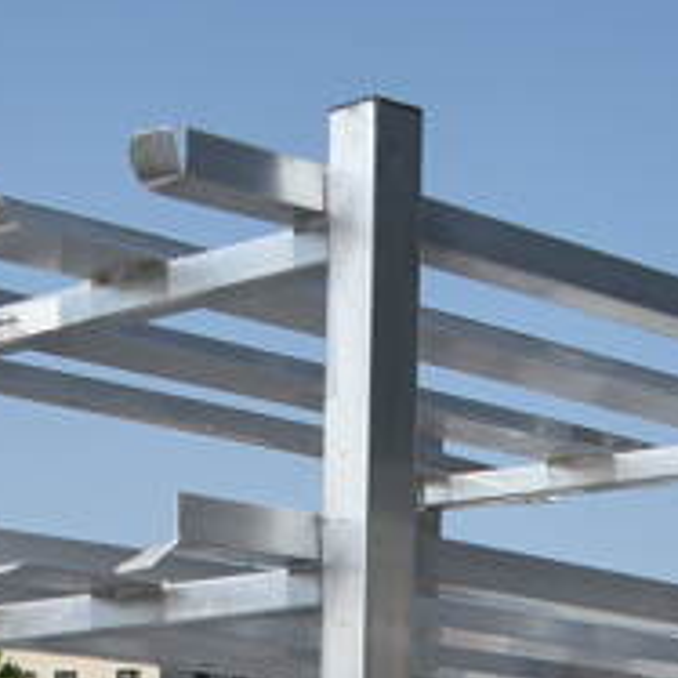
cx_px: 413
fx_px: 2482
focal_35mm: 112
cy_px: 1499
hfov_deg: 15.5
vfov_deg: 12.8
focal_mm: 18
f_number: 8
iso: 100
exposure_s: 1/400
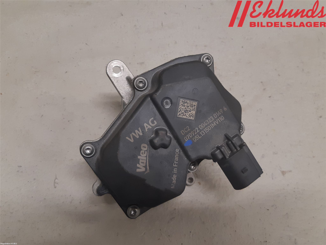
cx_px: 163
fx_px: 245
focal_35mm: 26
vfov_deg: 53.1
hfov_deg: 67.3
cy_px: 122
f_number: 1.7
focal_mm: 3.93
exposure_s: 1/50
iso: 125
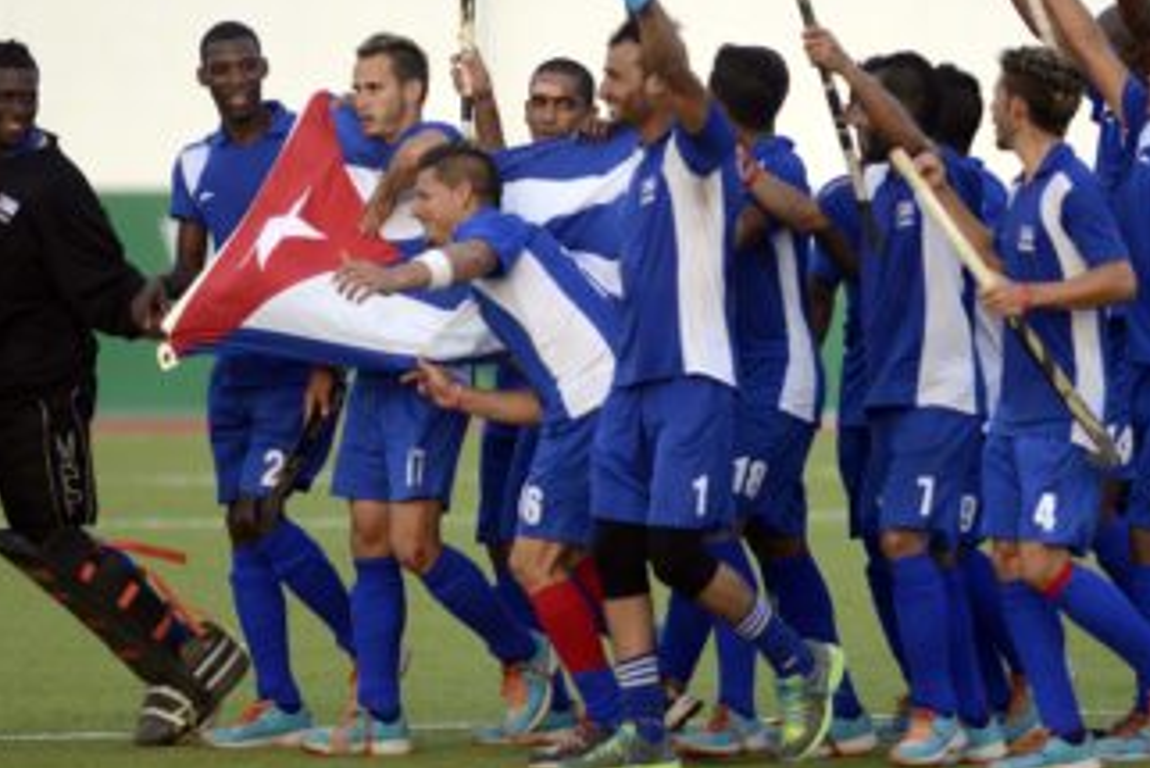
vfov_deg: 2.4
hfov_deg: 3.6
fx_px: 18216
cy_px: 300
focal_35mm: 570
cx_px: 600
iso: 500
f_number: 2.8
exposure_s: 1/2500
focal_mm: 300
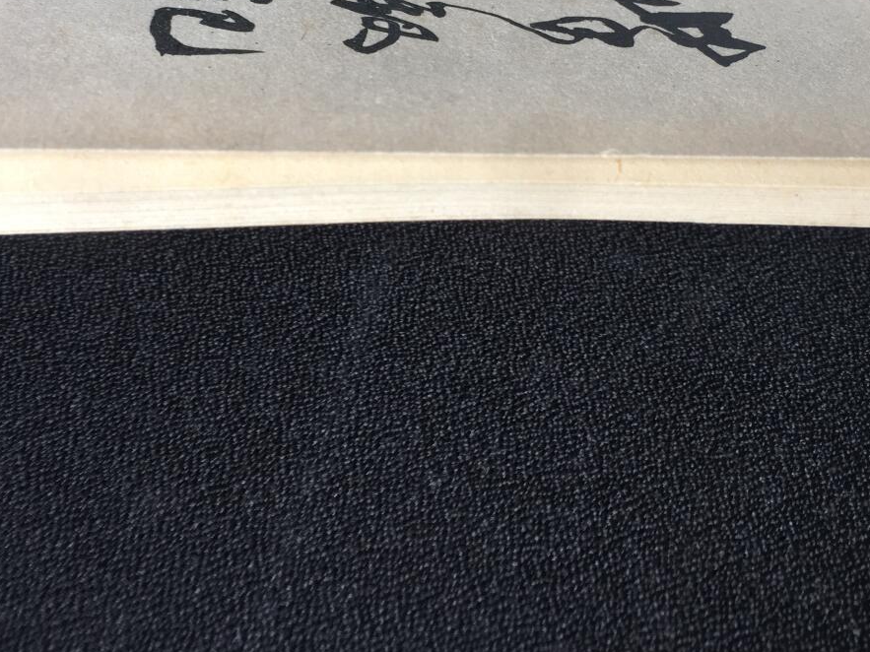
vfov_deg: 30.9
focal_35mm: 46
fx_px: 1156
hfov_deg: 41.2
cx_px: 400
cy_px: 157
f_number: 2.2
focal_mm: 4.15
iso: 40
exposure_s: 1/50
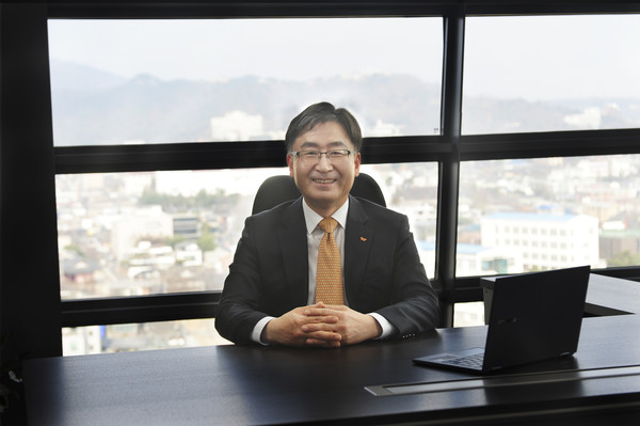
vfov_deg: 19.4
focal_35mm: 70
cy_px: 213
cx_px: 320
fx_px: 1243
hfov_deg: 28.9
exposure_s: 1/640
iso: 400
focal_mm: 70
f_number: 5
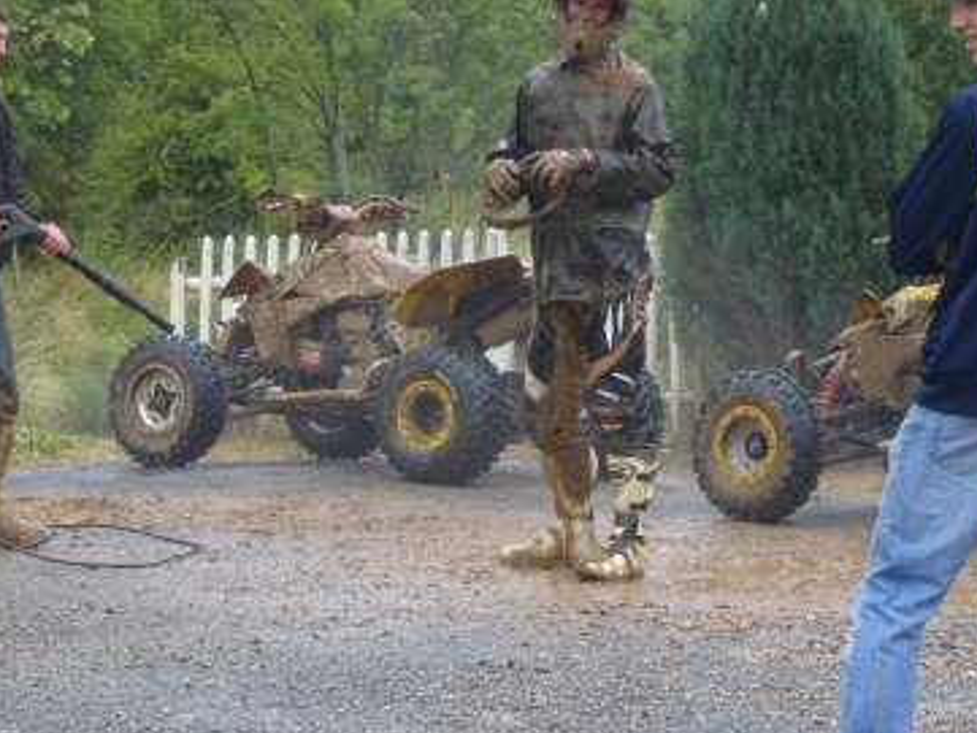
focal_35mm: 186
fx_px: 5251
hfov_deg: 10.6
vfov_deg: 8.0
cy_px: 214
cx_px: 579
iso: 80
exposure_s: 1/180
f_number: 5.1
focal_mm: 22.2
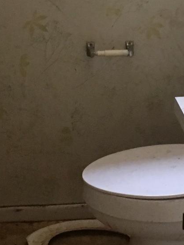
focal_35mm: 105
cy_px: 66
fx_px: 744
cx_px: 133
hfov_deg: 14.1
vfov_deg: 18.6
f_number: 2.2
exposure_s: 1/30
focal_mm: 4.15
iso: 160
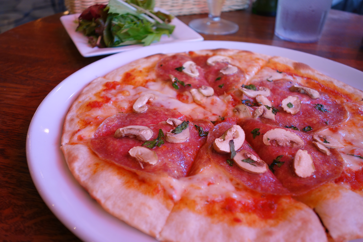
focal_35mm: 35
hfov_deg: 54.4
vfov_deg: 37.9
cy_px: 121
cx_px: 182
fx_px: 353
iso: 250
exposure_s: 1/40
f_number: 2.8
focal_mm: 13.09
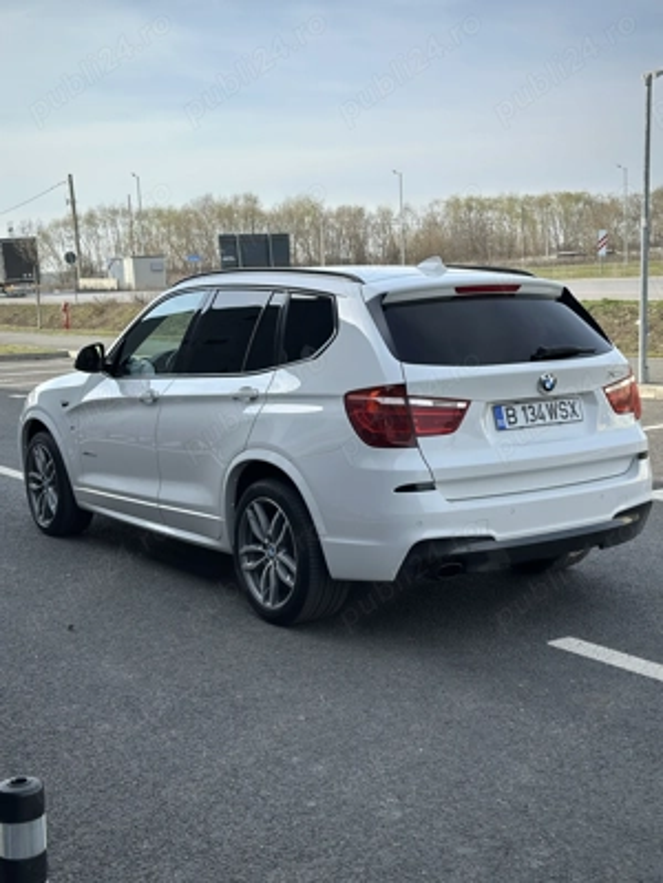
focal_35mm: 48
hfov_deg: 30.3
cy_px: 442
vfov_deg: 39.7
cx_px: 332
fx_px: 1226
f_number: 1.78
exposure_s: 1/1916
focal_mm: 6.86
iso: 80
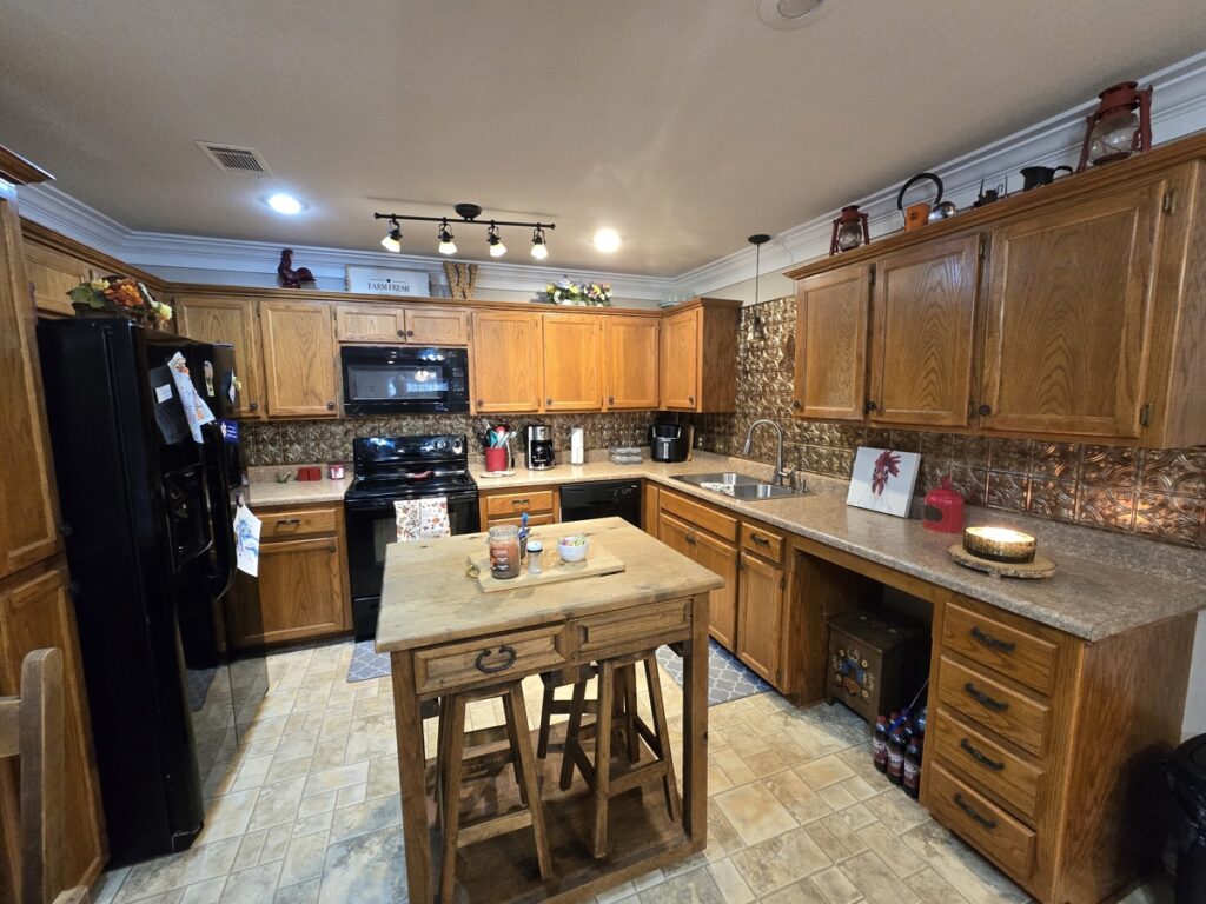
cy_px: 452
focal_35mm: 13
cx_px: 603
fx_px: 453
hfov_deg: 106.2
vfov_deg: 89.9
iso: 640
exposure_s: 1/60
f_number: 2.2
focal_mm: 2.2
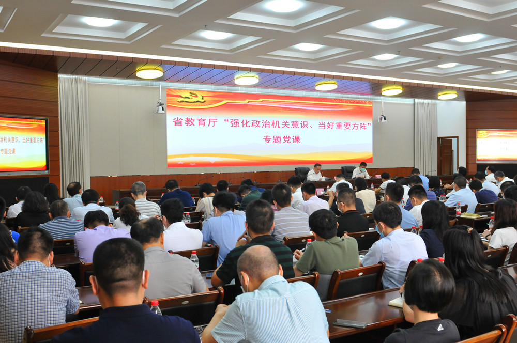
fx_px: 516
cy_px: 172
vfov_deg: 36.8
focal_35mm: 36
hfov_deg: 53.2
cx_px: 258
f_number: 4
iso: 1000
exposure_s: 1/60
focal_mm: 24
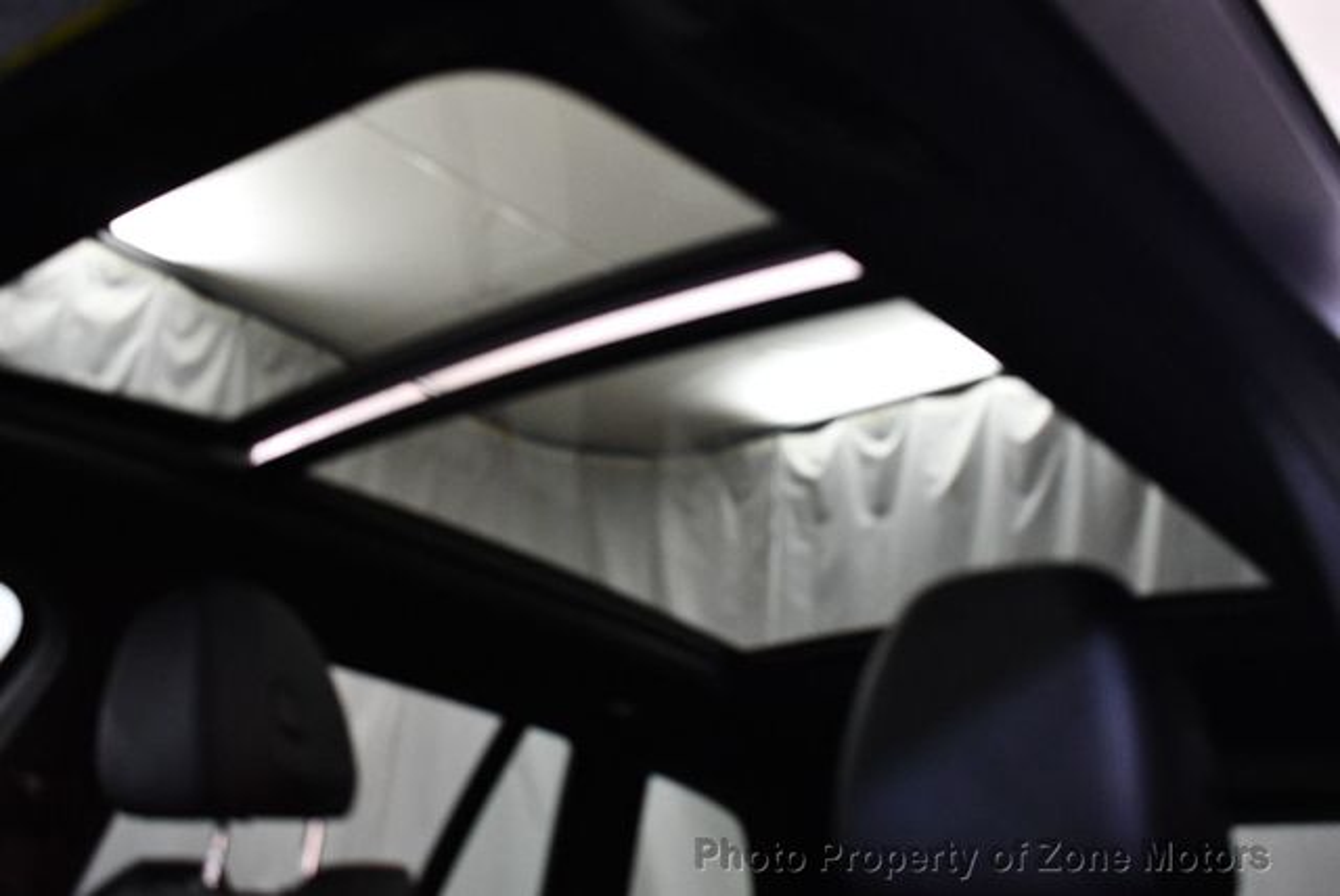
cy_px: 448
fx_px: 1341
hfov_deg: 53.1
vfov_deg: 36.9
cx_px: 670
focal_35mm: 36
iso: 2800
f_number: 3.5
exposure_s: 1/125
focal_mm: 18
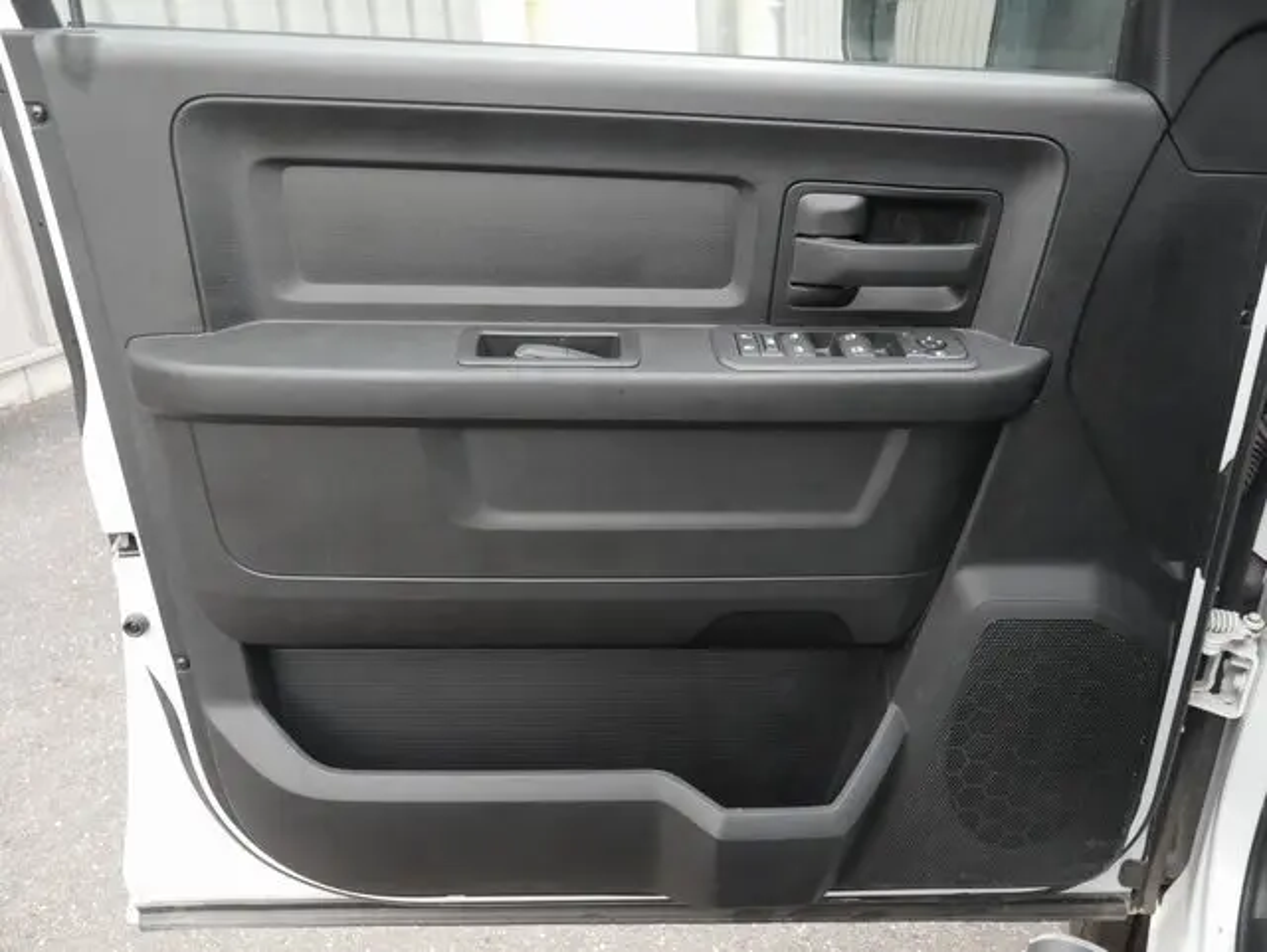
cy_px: 476
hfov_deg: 59.9
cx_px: 634
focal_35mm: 30
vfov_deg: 46.9
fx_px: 1099
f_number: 5
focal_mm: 15
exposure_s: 1/60
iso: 1000
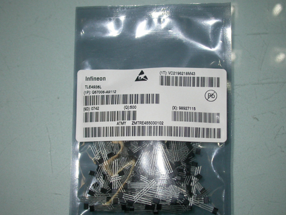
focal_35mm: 50
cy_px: 111
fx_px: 413
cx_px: 149
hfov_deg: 38.2
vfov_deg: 29.1
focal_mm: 9.8
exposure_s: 1/60
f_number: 2.8
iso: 100
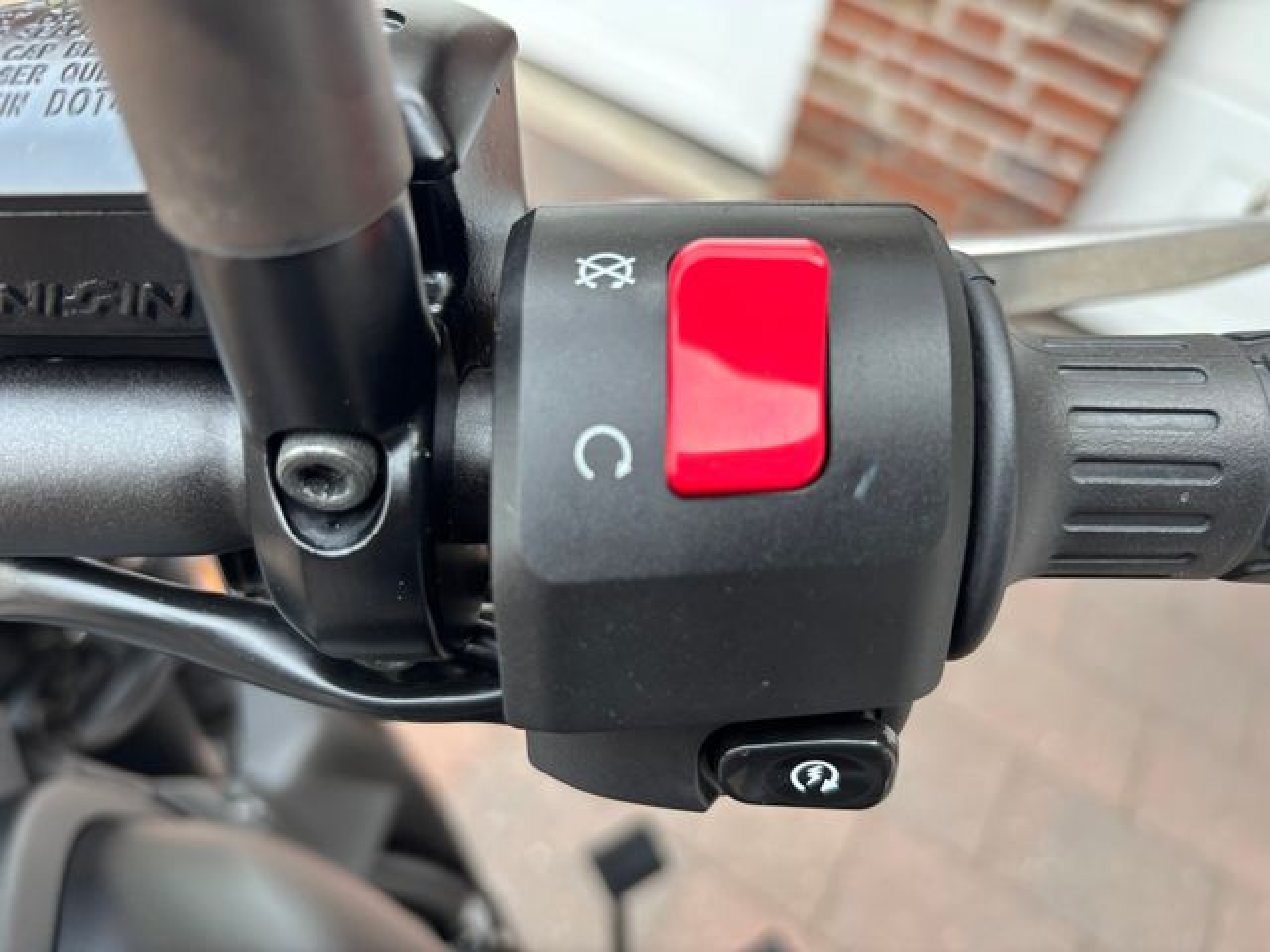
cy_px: 476
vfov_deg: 53.1
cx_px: 635
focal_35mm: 26
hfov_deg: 67.3
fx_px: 954
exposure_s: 1/121
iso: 100
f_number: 1.6
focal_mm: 5.96
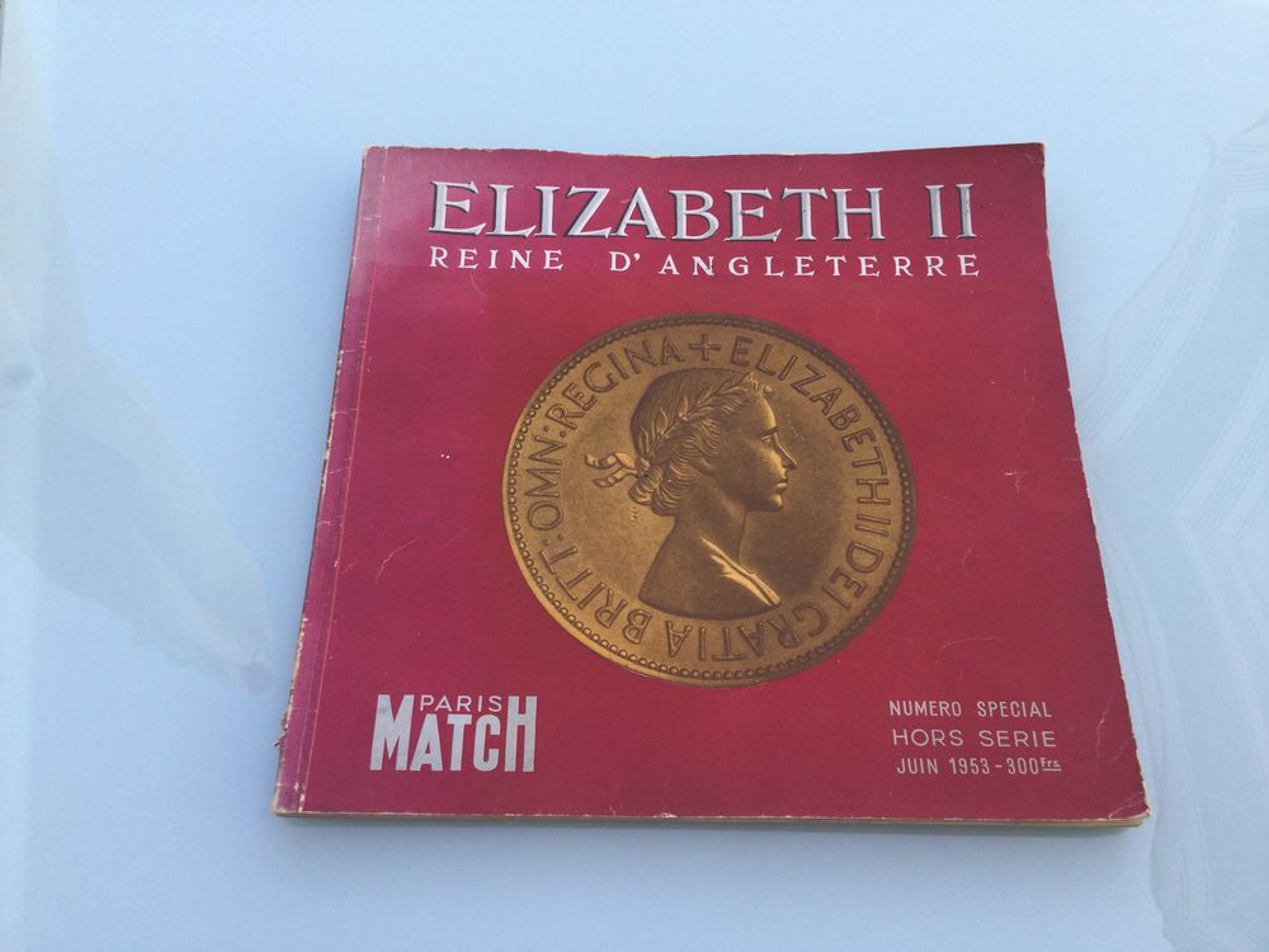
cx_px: 634
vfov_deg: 45.4
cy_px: 476
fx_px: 1136
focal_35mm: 31
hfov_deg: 58.4
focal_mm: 3.3
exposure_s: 1/100
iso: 32
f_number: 2.4
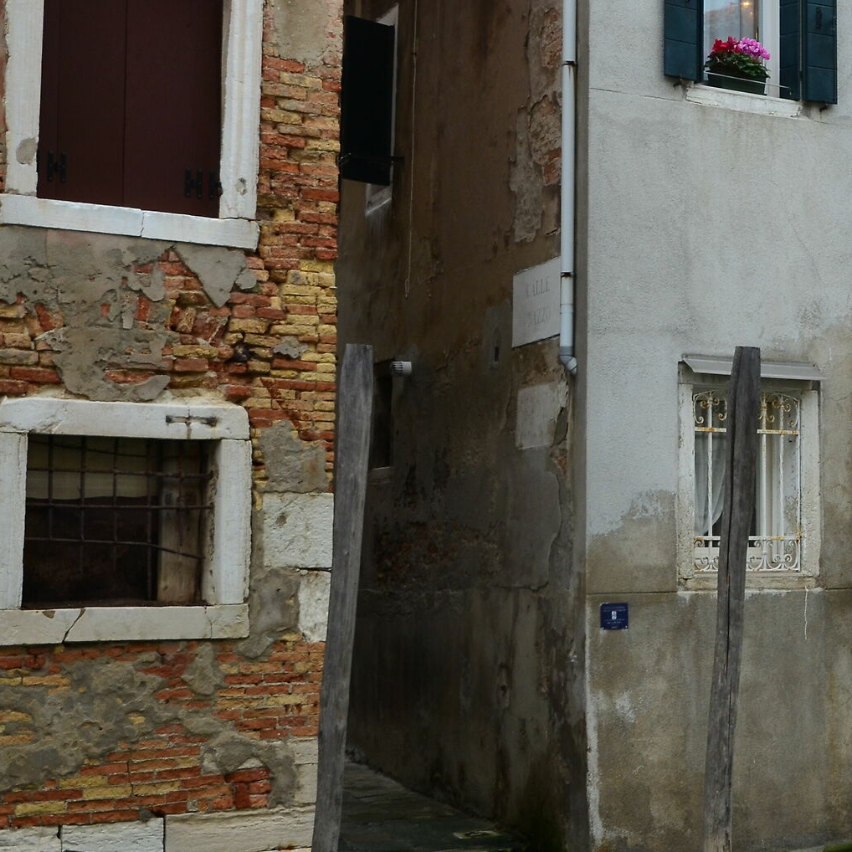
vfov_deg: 20.6
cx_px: 1000
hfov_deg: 19.5
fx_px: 2339
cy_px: 298
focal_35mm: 84
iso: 280
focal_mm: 28
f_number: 7.1
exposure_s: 1/100
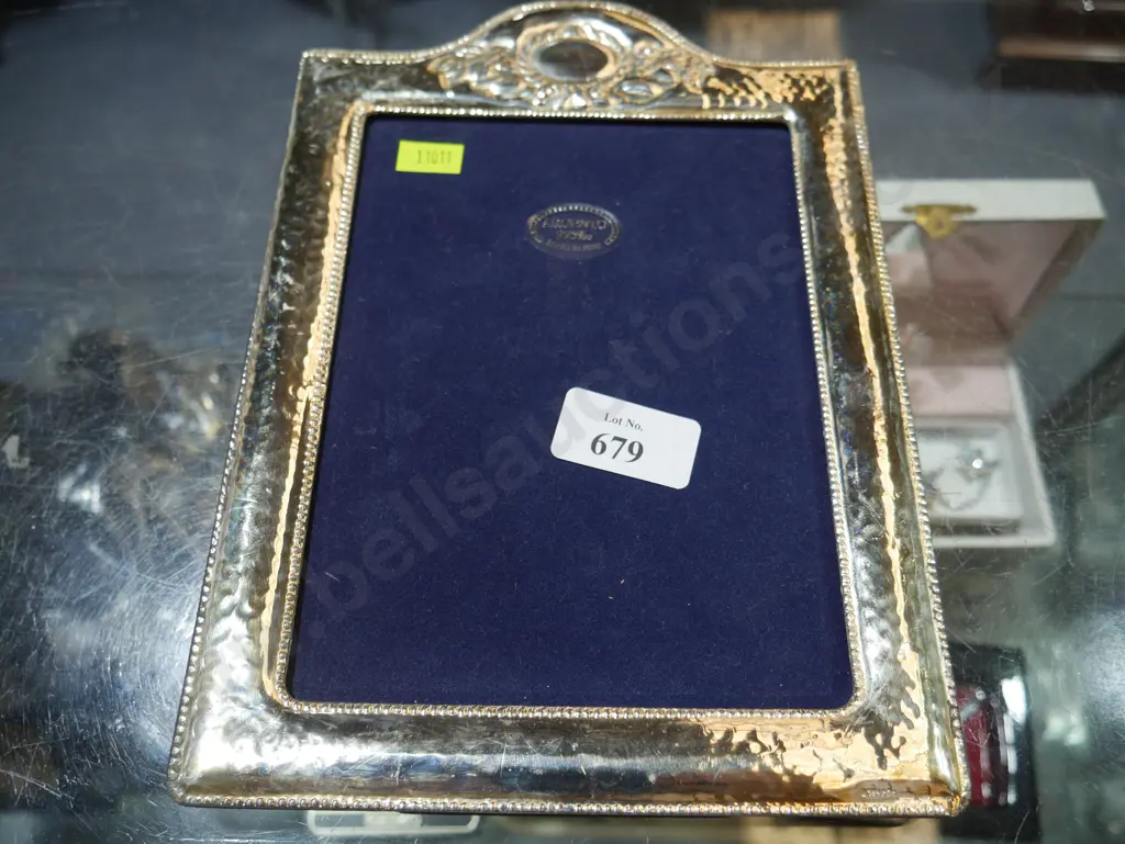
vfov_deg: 49.8
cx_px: 562
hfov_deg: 63.4
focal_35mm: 28
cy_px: 422
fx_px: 910
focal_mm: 14
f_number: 3.5
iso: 200
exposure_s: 1/80
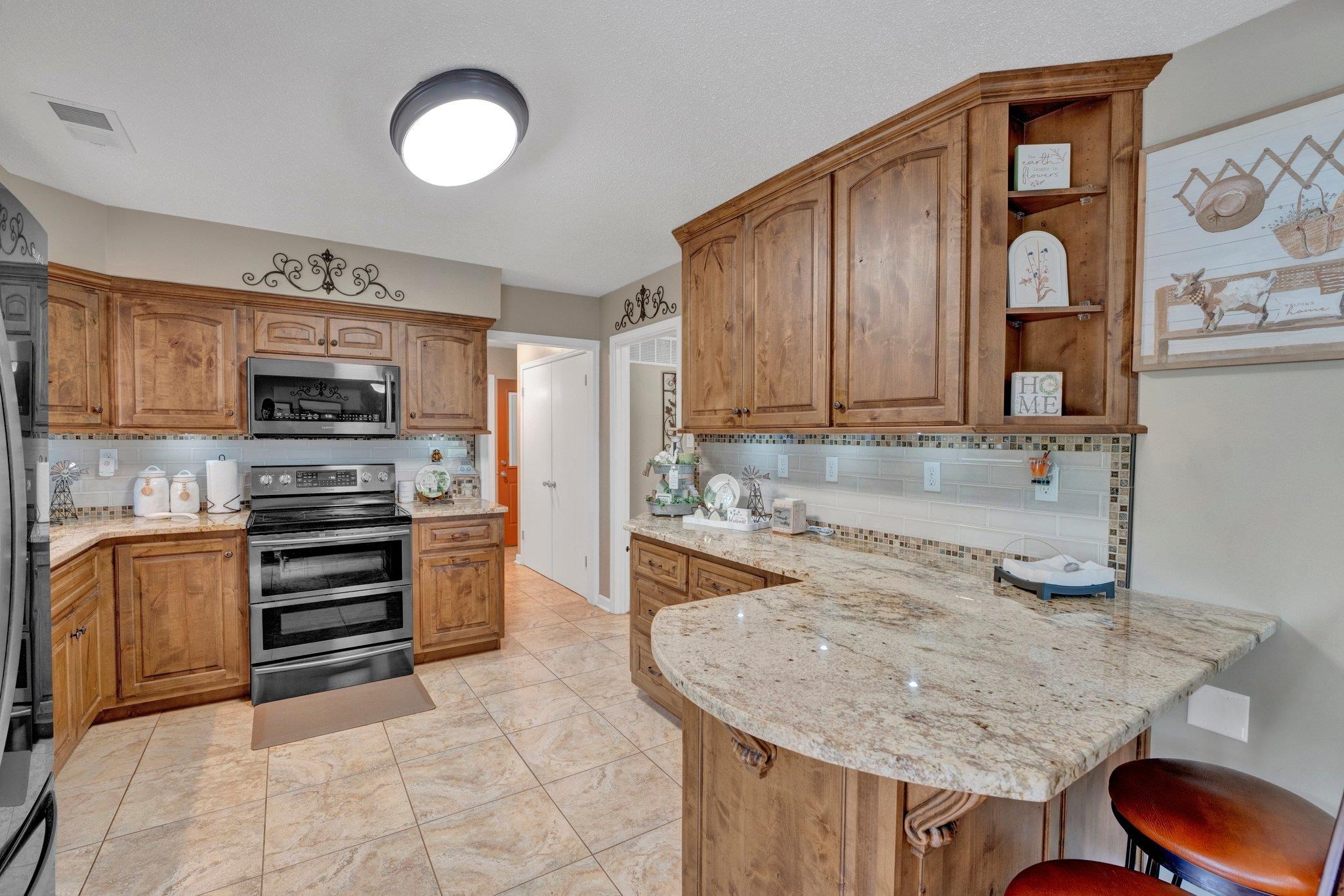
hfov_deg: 97.5
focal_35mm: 16
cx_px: 672
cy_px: 448
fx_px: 590
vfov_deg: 74.4
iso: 1000
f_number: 8
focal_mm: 15.8
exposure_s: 1/15
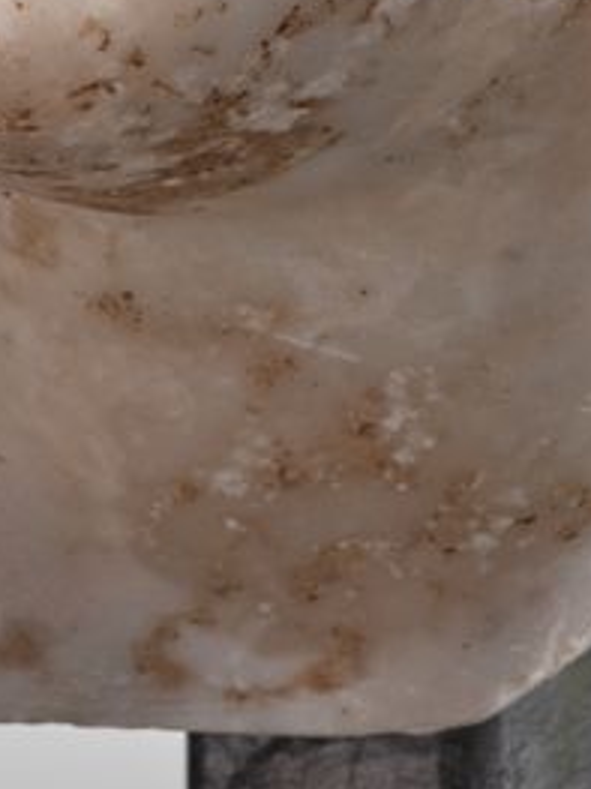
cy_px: -686
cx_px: 378
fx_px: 7268
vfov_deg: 6.1
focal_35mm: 319
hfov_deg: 4.7
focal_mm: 80
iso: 200
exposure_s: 1/60
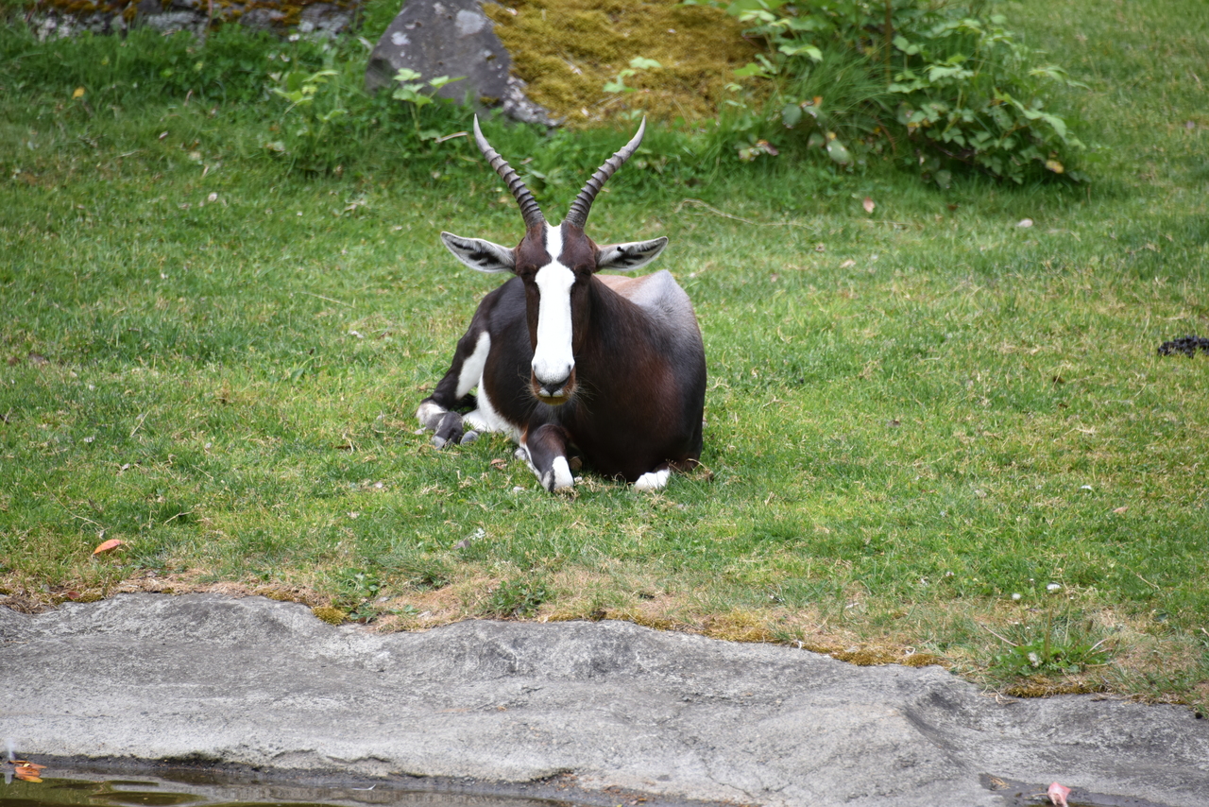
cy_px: 404
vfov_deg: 4.6
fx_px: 10077
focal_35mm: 300
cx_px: 604
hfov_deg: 6.9
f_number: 5.6
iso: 500
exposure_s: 1/640
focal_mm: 300
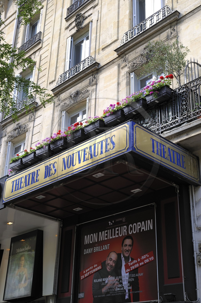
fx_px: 428
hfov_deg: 26.4
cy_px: 151
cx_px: 102
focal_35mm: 51
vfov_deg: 38.9
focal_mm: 50
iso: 200
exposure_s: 1/250
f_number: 4
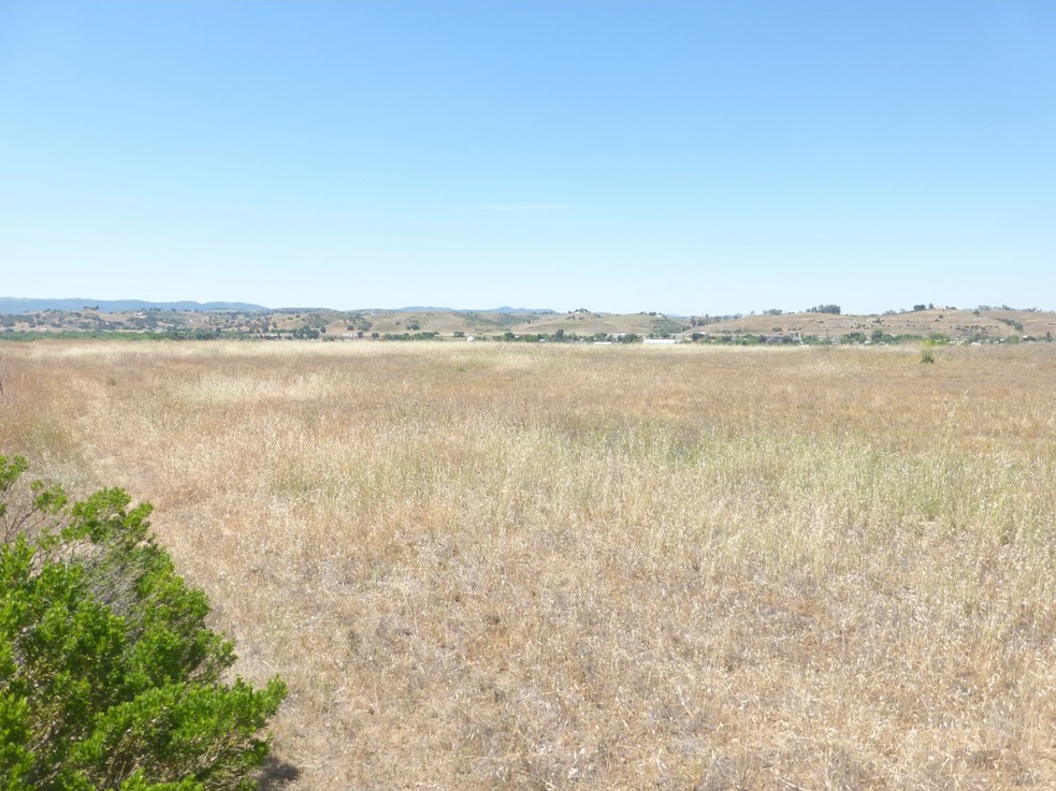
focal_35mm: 25
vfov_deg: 54.9
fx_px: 763
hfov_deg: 69.4
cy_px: 410
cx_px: 531
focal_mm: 4.3
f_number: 4
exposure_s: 1/640
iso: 100
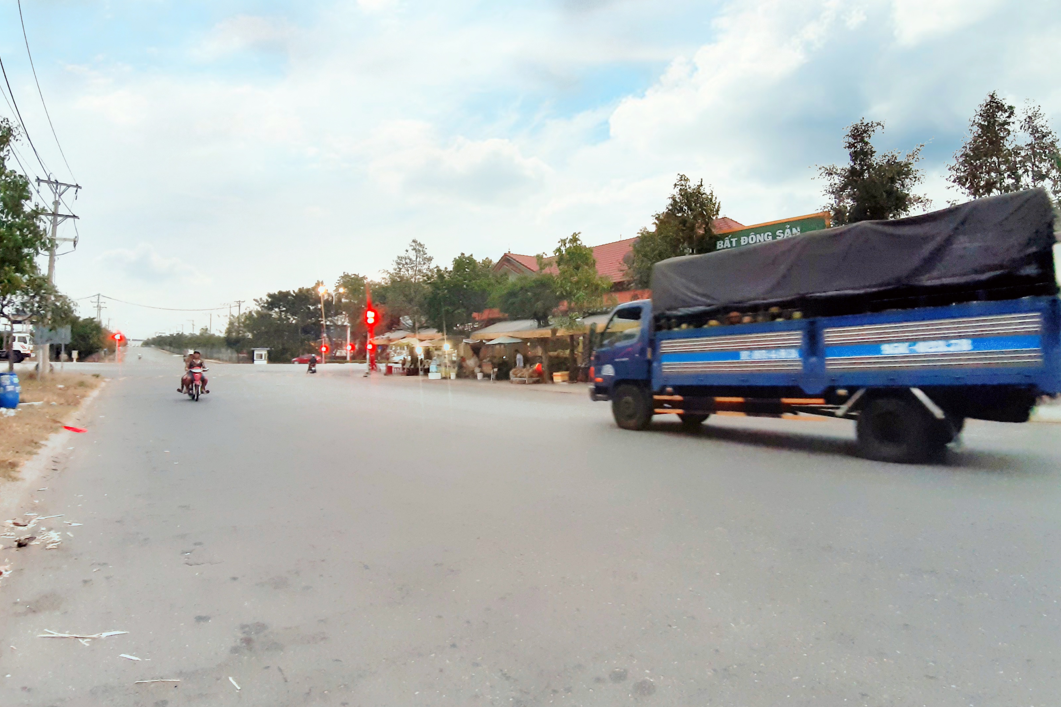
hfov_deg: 86.9
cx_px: 534
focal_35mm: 19
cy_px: 333
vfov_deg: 64.5
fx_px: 560
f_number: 2.4
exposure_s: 1/50
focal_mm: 1.87
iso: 160
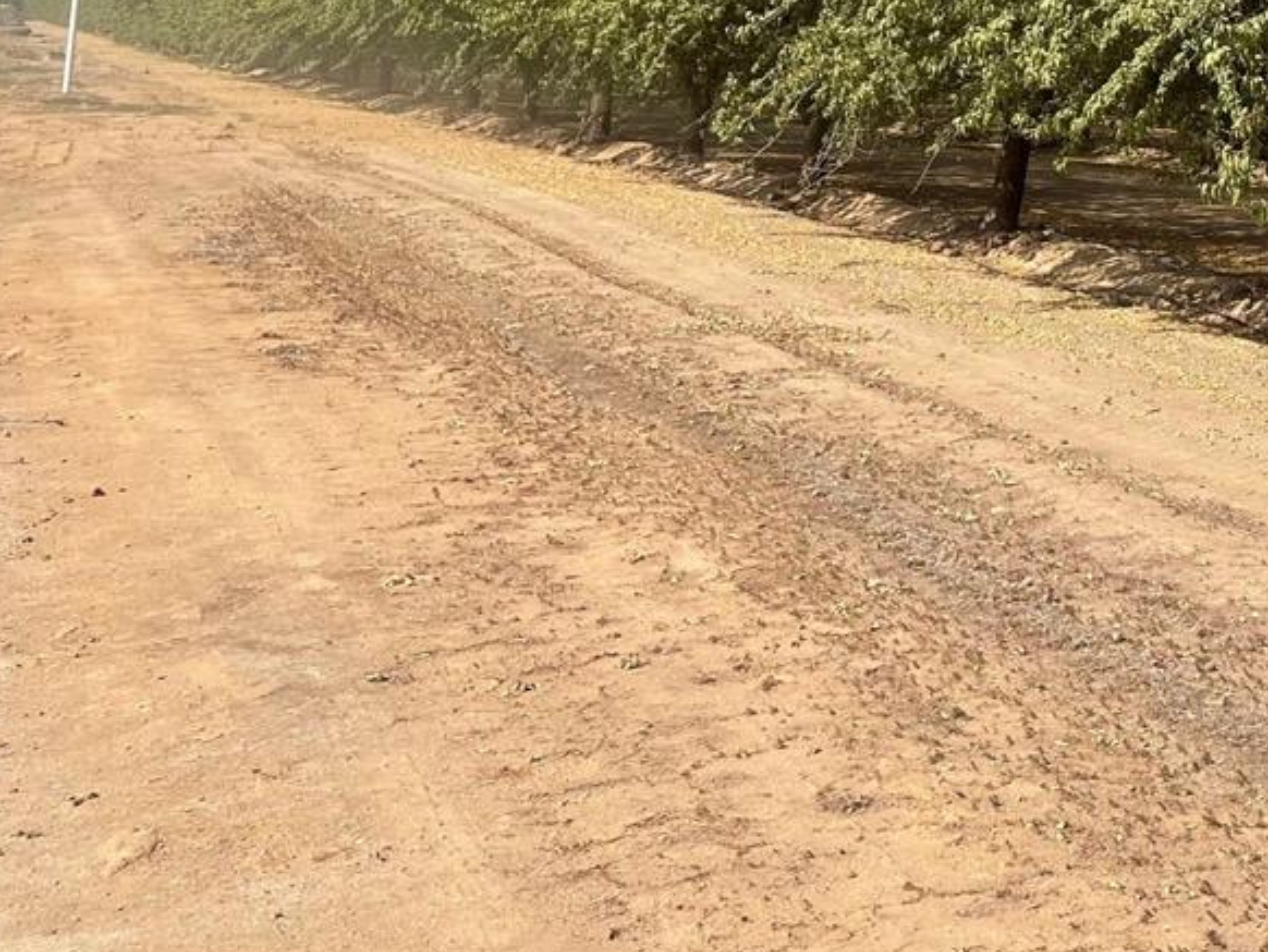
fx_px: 2455
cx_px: 1540
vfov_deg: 20.4
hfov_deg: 25.8
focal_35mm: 67
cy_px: -217
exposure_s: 1/3559
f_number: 1.6
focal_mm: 5.1
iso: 32
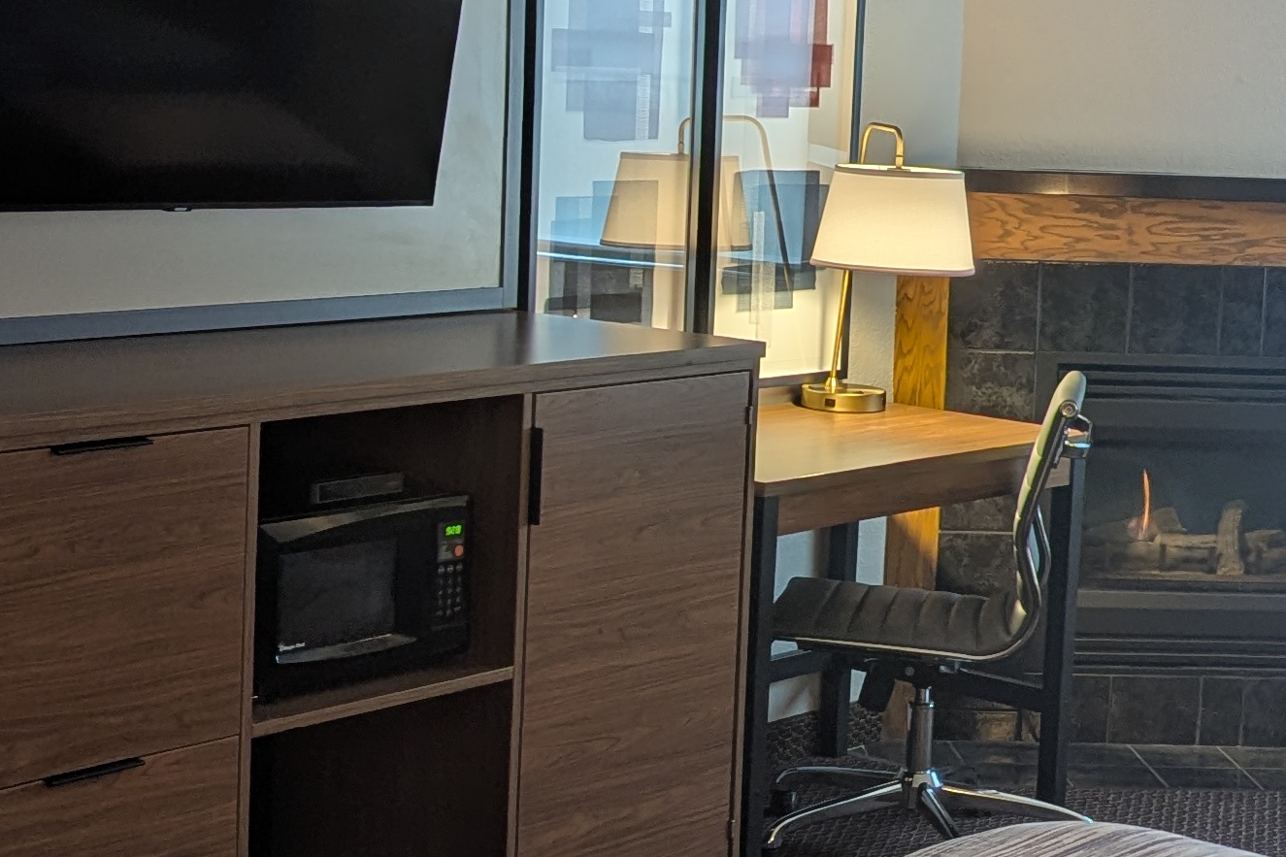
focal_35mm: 77
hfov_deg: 26.3
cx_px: 679
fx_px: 2750
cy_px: 355
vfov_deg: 17.7
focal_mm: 6.81
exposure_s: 1/40
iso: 39
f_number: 1.85
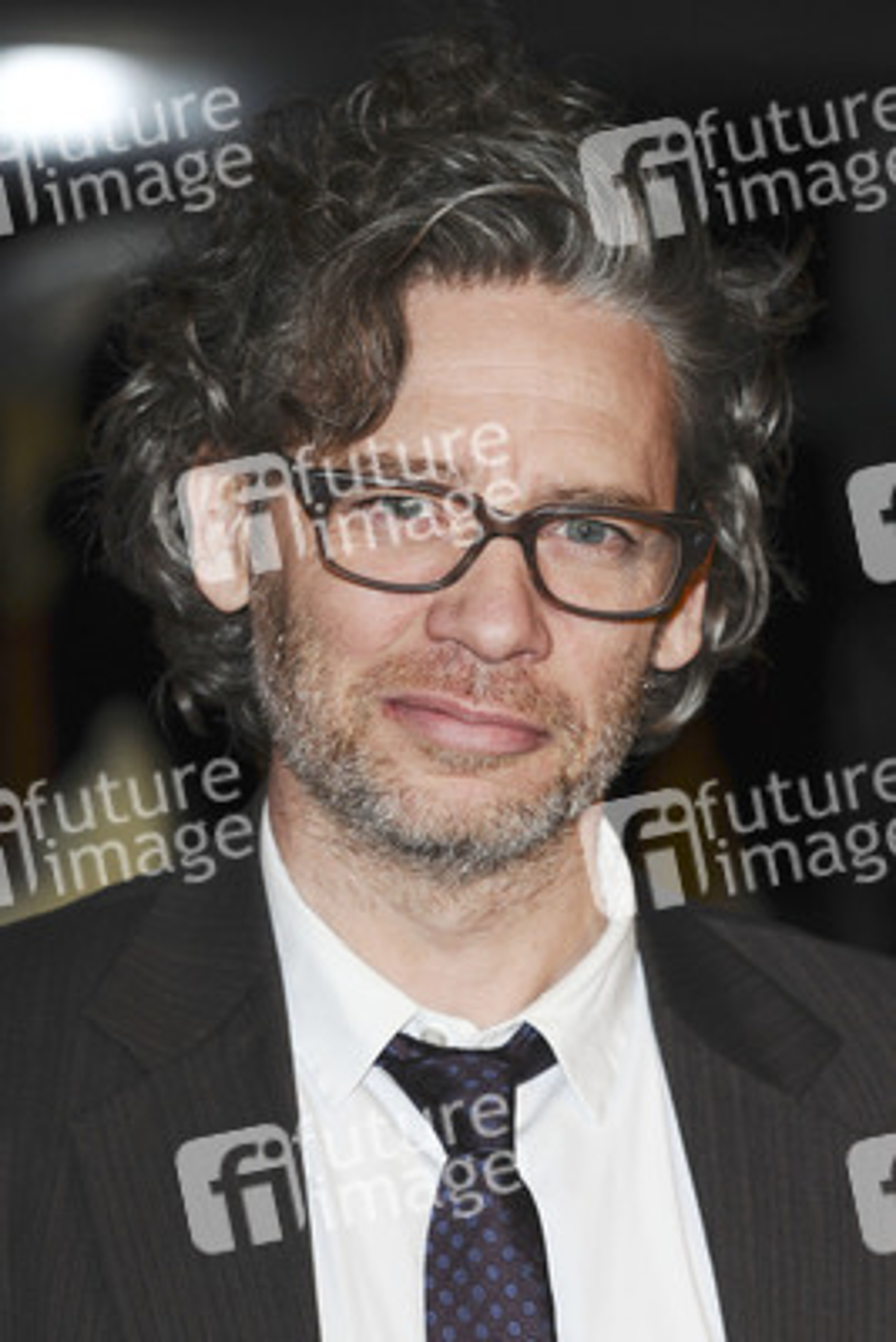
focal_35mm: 168
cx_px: 448
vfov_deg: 12.2
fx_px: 6266
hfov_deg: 8.2
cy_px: 671
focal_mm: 112
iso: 320
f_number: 4.5
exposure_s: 1/200
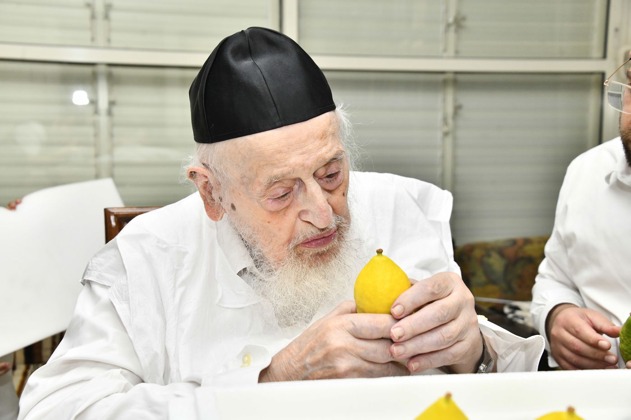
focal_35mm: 52
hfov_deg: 38.2
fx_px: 911
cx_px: 316
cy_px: 210
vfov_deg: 26.0
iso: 1250
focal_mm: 52
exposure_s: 1/200
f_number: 6.3
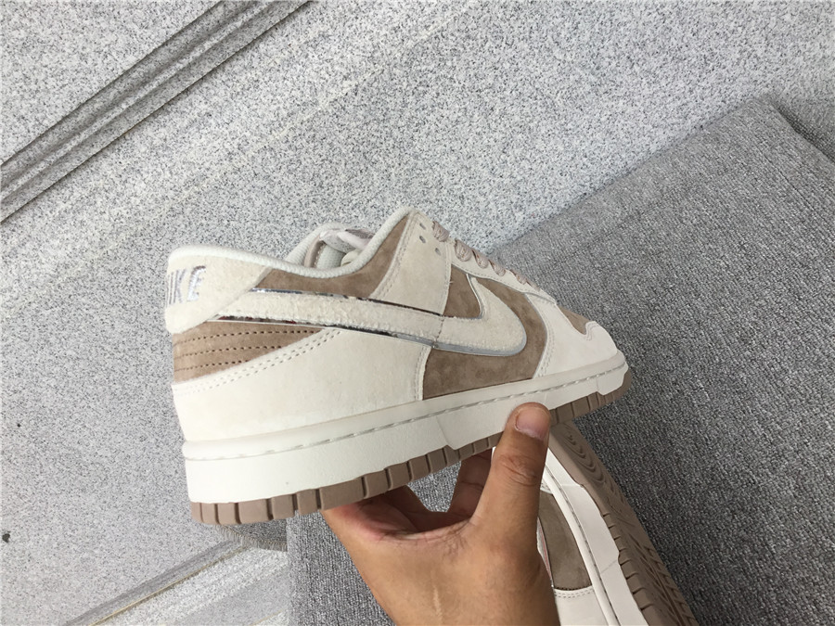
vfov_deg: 45.4
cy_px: 313
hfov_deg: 58.4
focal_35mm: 31
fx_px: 748
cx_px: 418
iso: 25
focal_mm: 3.3
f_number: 2.4
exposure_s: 1/195
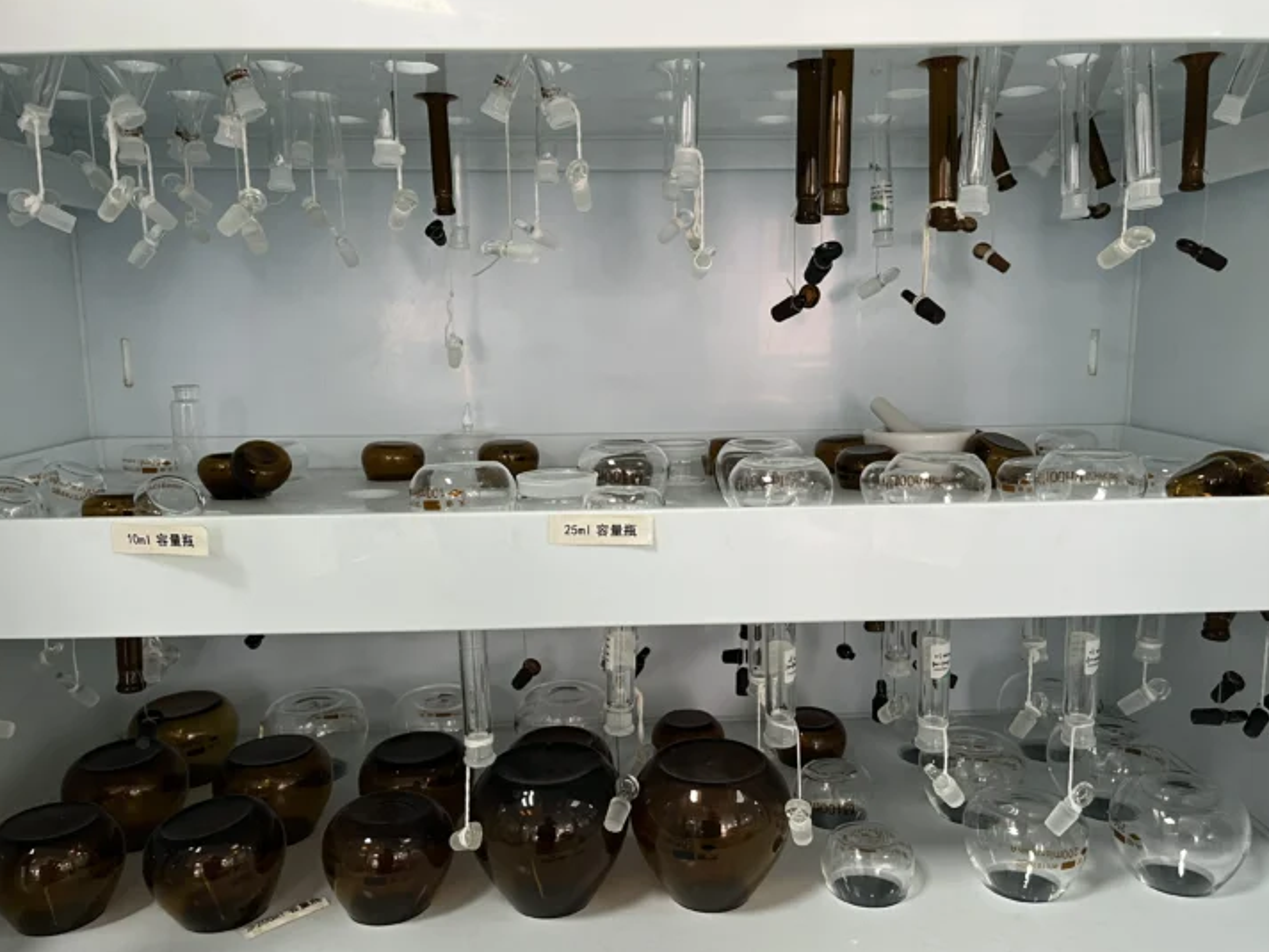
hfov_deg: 63.4
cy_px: 493
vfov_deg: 49.7
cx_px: 655
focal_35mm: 28
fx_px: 1027
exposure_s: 1/65
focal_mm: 5.1
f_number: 1.6
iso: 125
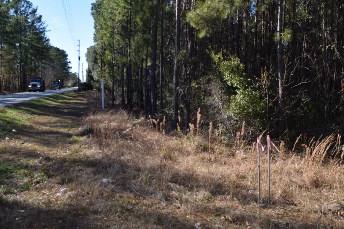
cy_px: 114
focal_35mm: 30
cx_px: 172
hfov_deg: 61.9
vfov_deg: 43.6
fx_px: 287
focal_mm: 20
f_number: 8
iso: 100
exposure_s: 1/200
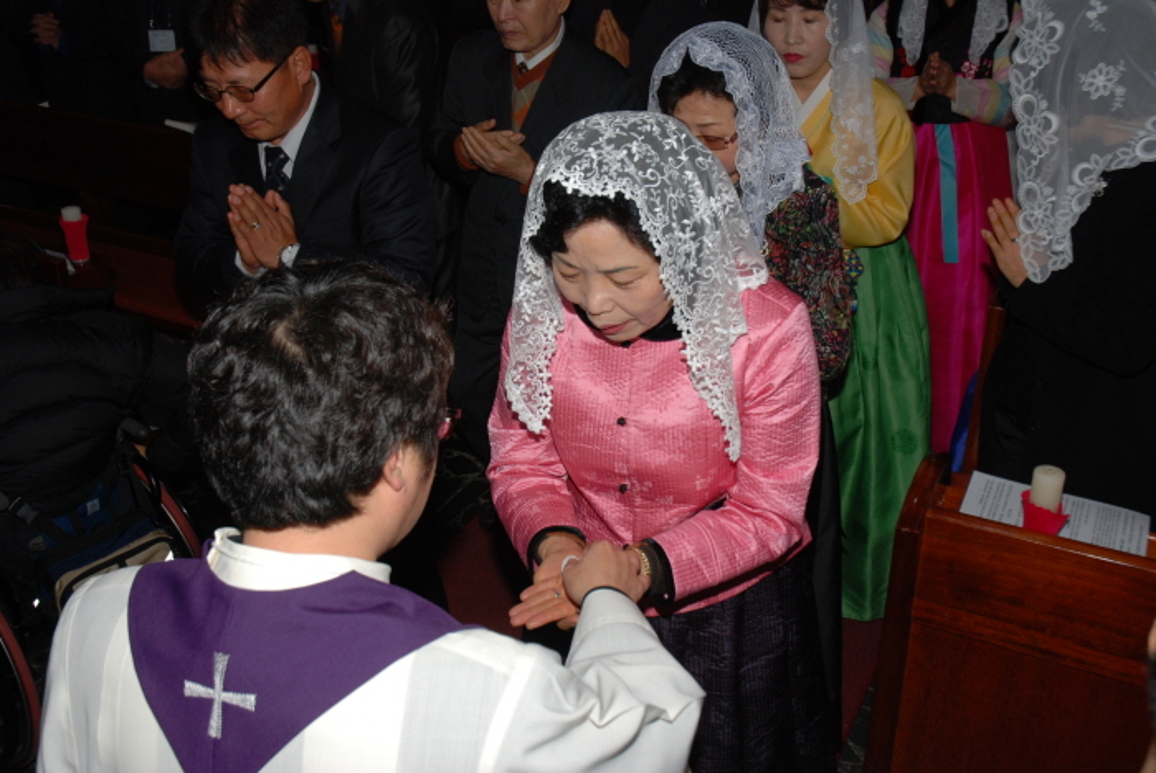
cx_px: 578
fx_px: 1205
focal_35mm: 38
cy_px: 386
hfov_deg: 51.2
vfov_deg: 35.6
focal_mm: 25
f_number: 8
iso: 200
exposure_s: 1/60
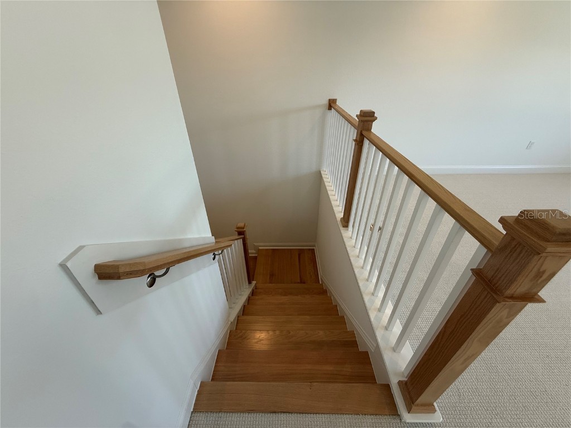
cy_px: 214
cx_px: 286
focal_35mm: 14
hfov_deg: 102.1
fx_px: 231
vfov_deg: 85.7
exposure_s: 1/120
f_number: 2.2
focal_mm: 2.22
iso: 125
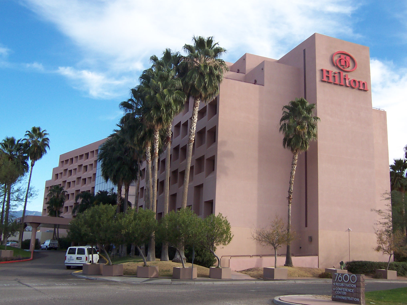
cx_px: 204
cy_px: 152
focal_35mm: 36
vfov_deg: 39.7
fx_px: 423
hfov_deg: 51.4
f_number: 4
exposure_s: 1/350
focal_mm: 5.6
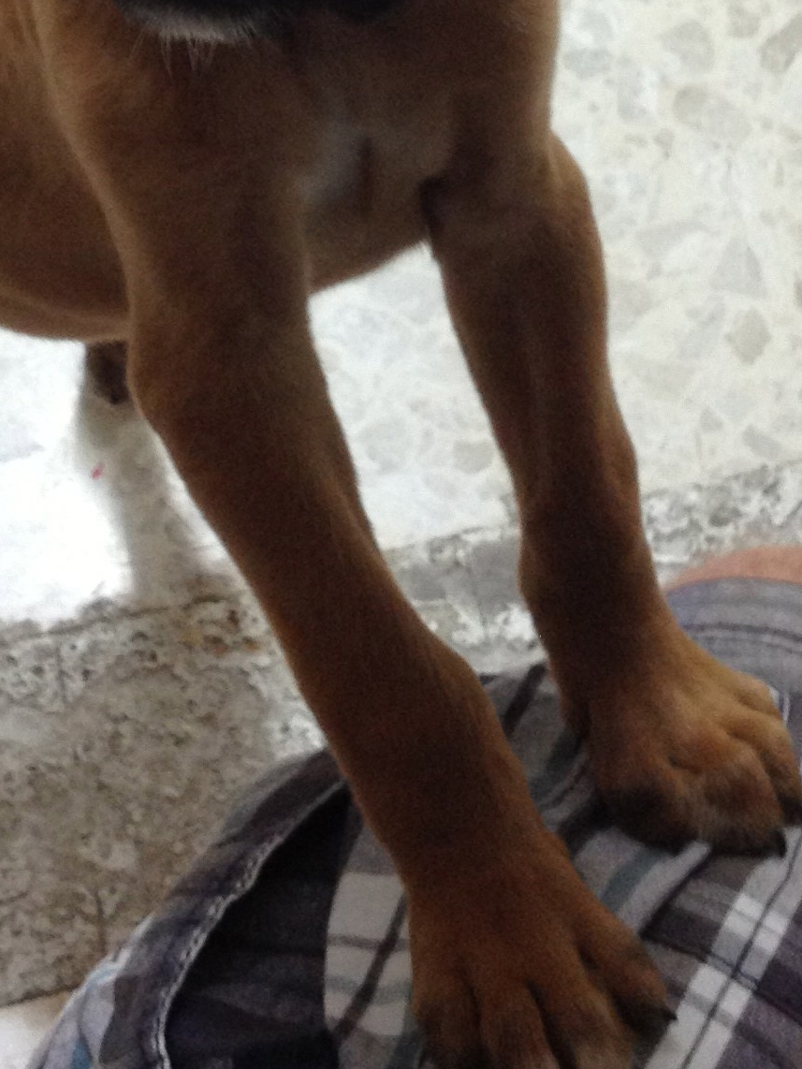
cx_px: 373
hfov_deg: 14.8
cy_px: 33
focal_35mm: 100
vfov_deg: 19.2
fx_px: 3088
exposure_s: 1/20
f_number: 2.4
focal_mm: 4.28
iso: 100
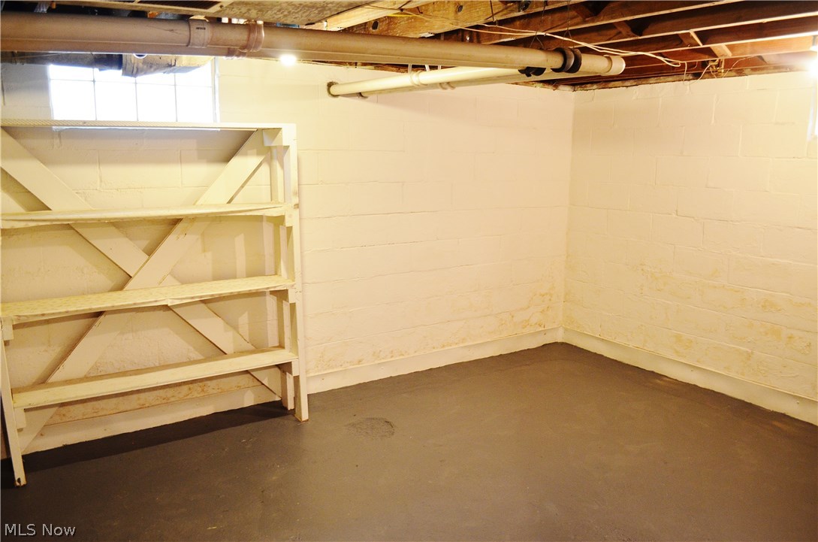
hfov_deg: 67.5
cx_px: 409
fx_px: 612
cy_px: 271
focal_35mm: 27
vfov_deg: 47.7
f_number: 3.5
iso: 1000
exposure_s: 1/30
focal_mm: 18
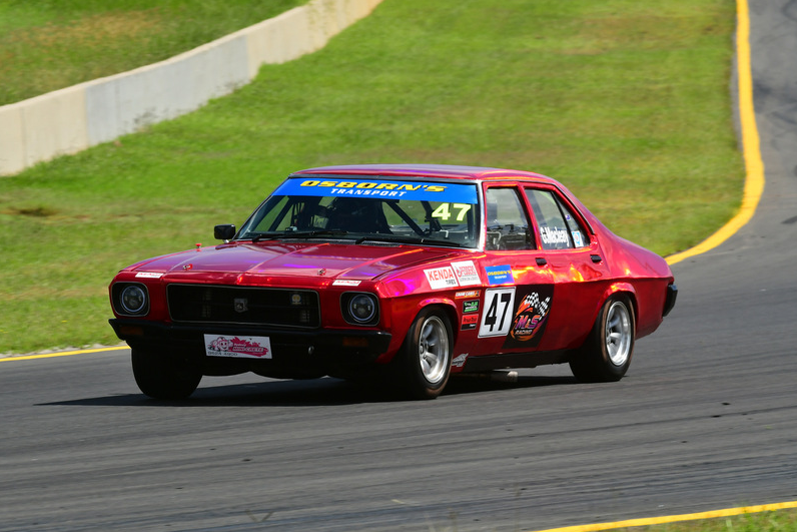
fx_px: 9012
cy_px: 265
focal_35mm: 407
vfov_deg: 3.4
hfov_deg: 5.1
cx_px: 398
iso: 400
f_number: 13
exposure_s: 1/500
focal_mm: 270
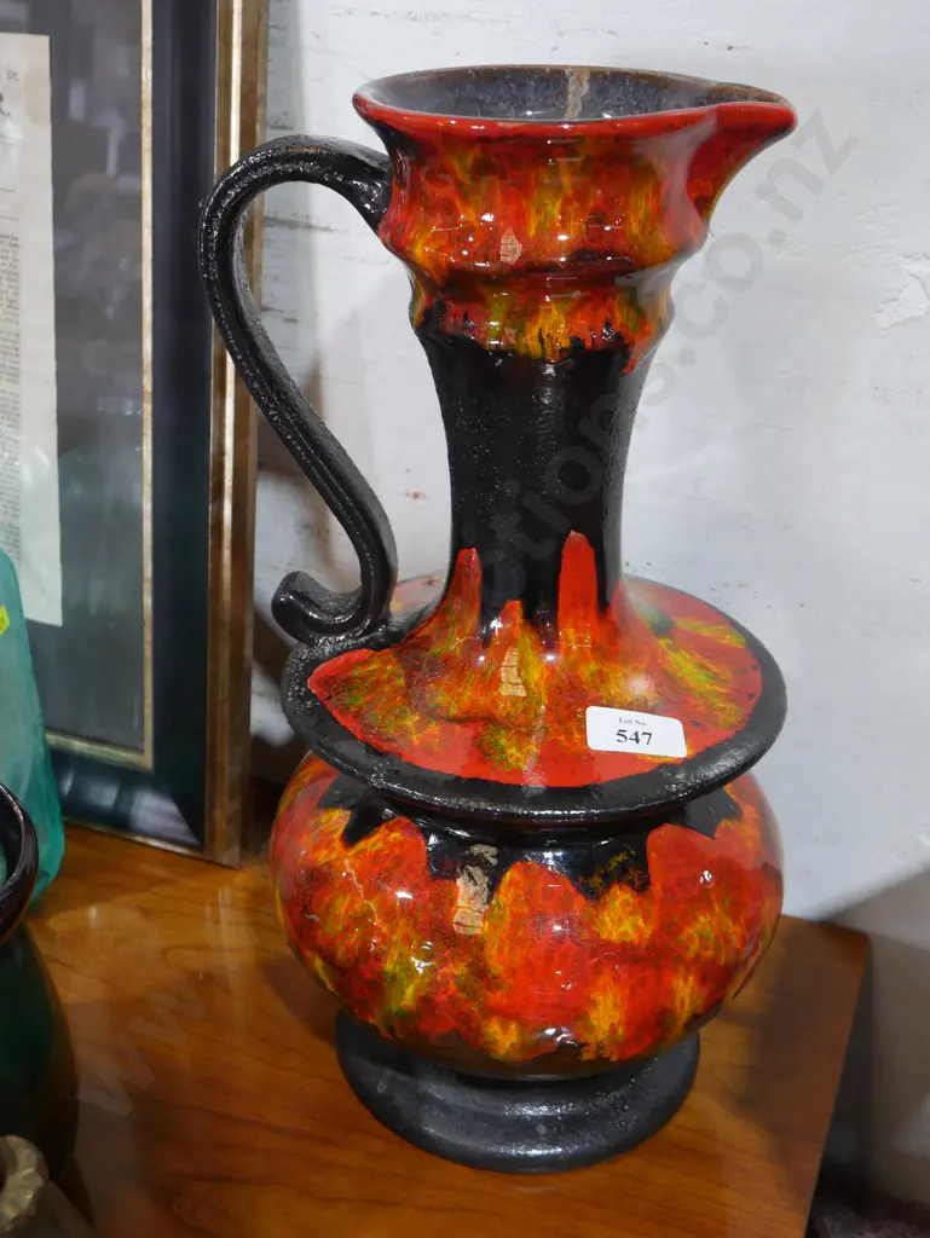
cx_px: 465
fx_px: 1432
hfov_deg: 36.0
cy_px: 619
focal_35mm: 40
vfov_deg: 46.8
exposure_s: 1/60
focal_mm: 20
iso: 640
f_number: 4.5
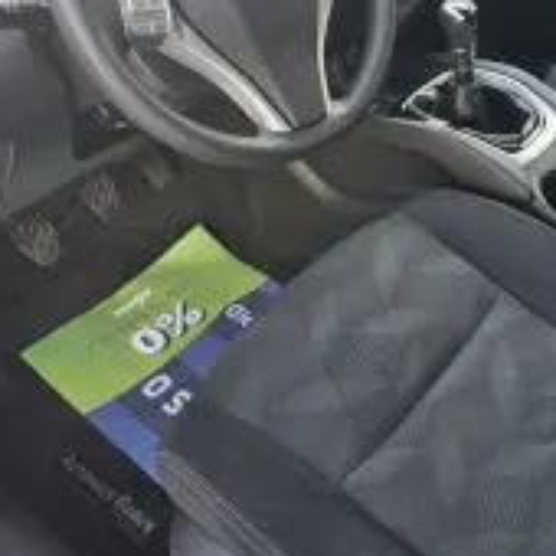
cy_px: 128
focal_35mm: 43
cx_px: 412
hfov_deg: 38.2
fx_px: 781
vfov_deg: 38.0
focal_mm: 6.3
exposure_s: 1/180
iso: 80
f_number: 1.7
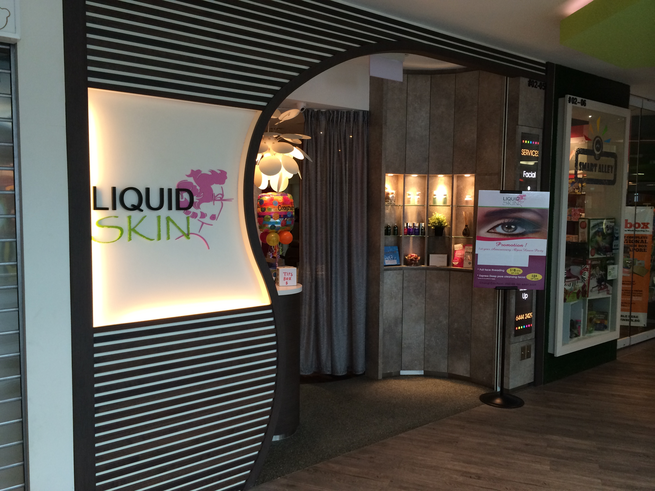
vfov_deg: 46.8
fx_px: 568
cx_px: 328
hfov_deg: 60.0
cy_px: 246
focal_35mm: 30
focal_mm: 4.12
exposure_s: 1/30
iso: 50
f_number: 2.2
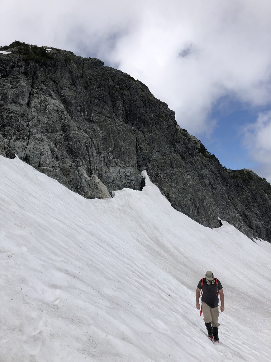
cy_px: 181
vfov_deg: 63.4
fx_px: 292
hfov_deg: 49.7
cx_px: 136
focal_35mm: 28
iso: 20
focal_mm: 3.99
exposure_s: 1/4000
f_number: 1.8
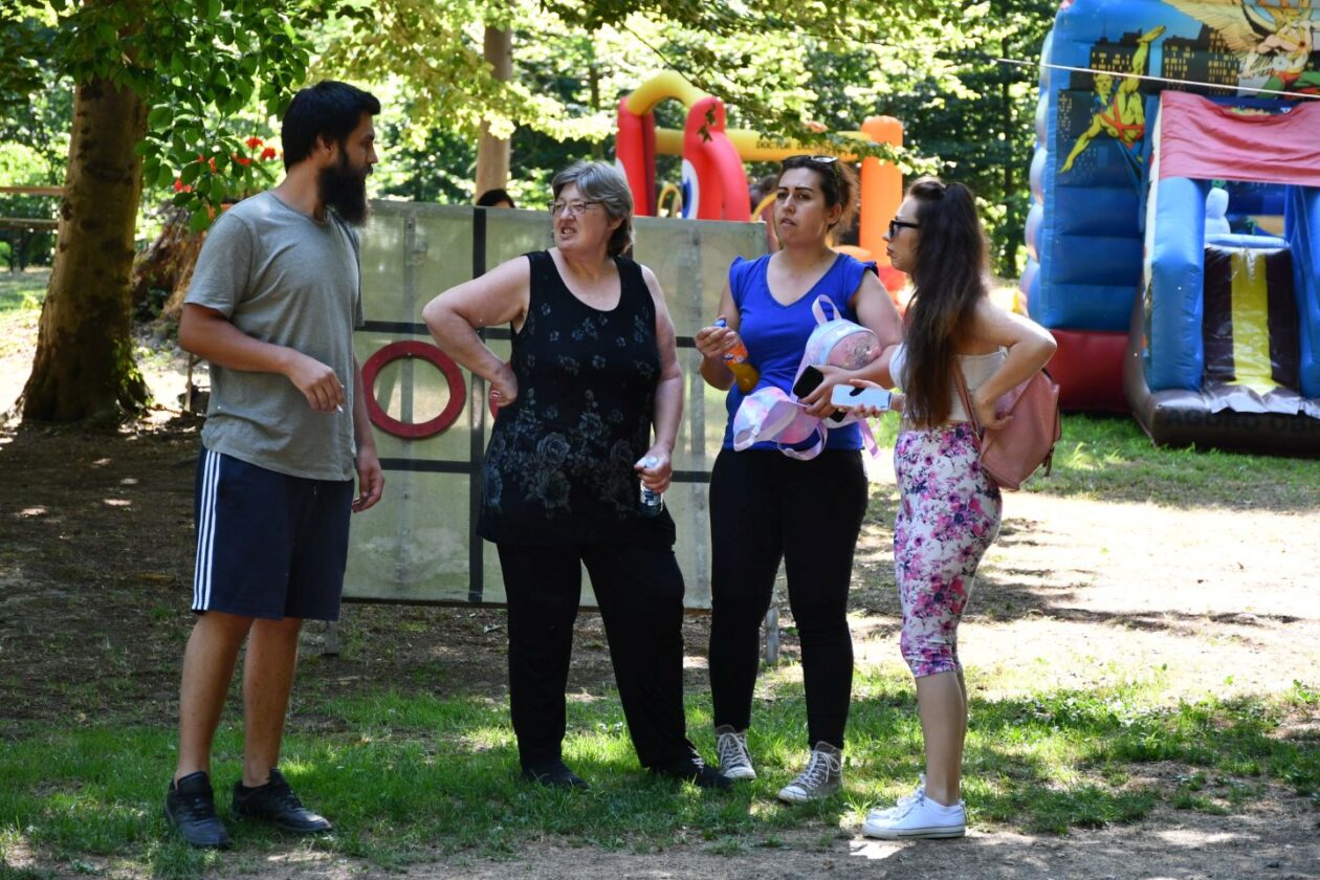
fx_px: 3850
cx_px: 660
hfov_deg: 19.5
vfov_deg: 13.0
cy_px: 440
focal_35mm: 105
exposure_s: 1/250
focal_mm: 70
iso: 560
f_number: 5
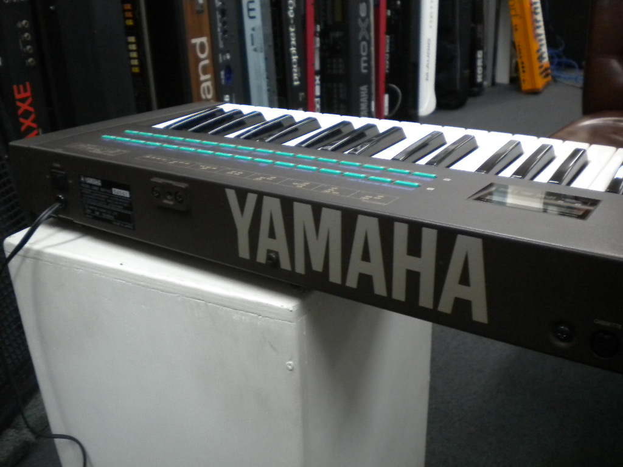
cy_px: 234
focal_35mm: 35
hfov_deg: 52.6
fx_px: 630
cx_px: 312
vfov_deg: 40.7
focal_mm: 6.3
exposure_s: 1/31.4
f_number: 3.1
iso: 400
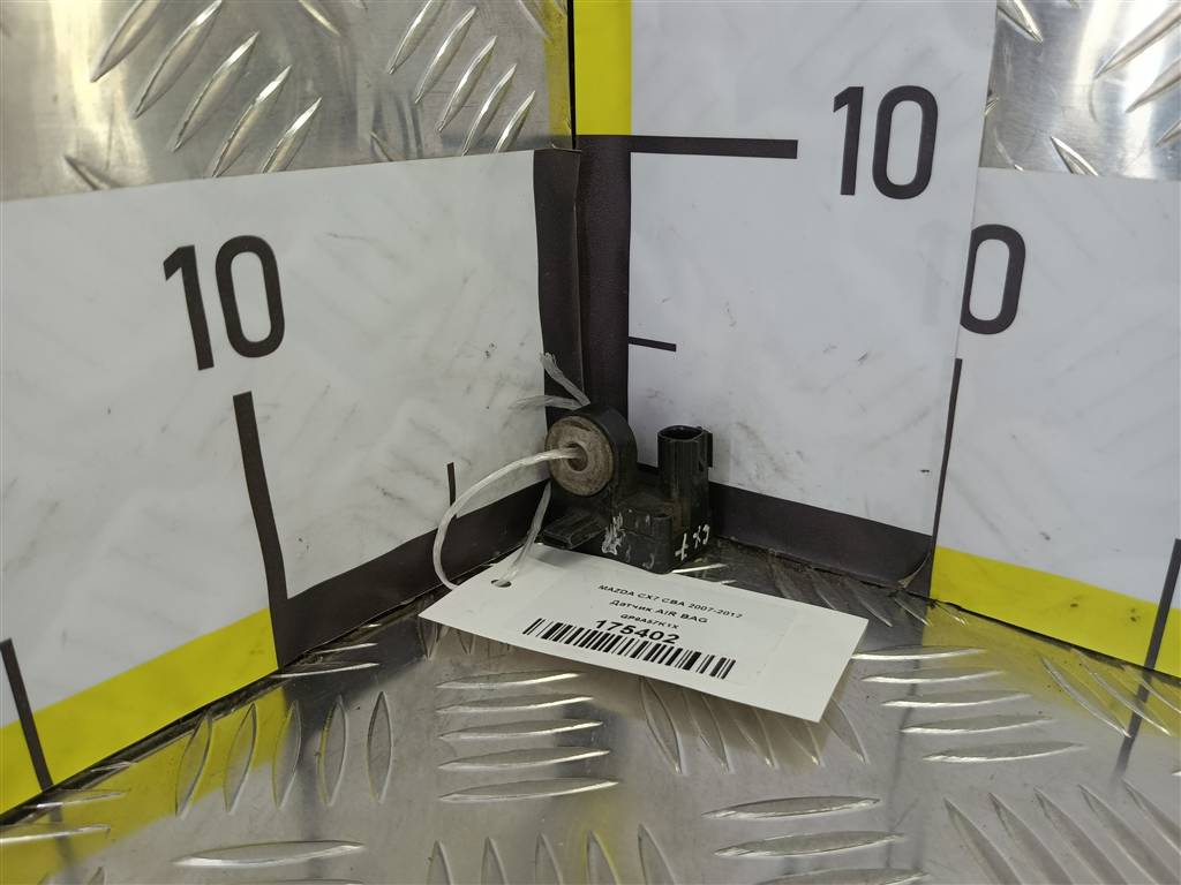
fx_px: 921
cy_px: 442
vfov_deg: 51.4
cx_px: 590
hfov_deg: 65.3
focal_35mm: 27
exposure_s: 1/50
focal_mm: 4.11
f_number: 1.6
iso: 92
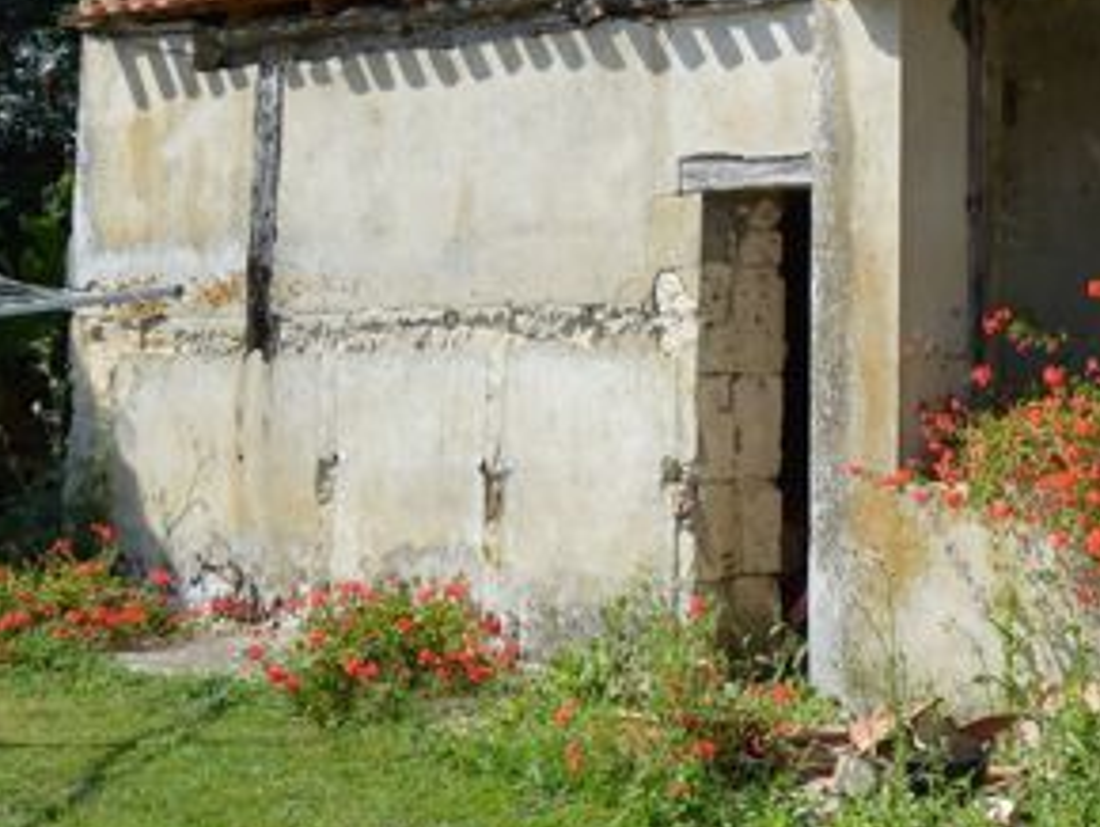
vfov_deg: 20.9
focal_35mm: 70
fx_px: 2226
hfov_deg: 25.4
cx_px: 1261
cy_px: 250
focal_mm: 20
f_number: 7.1
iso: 100
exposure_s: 1/250
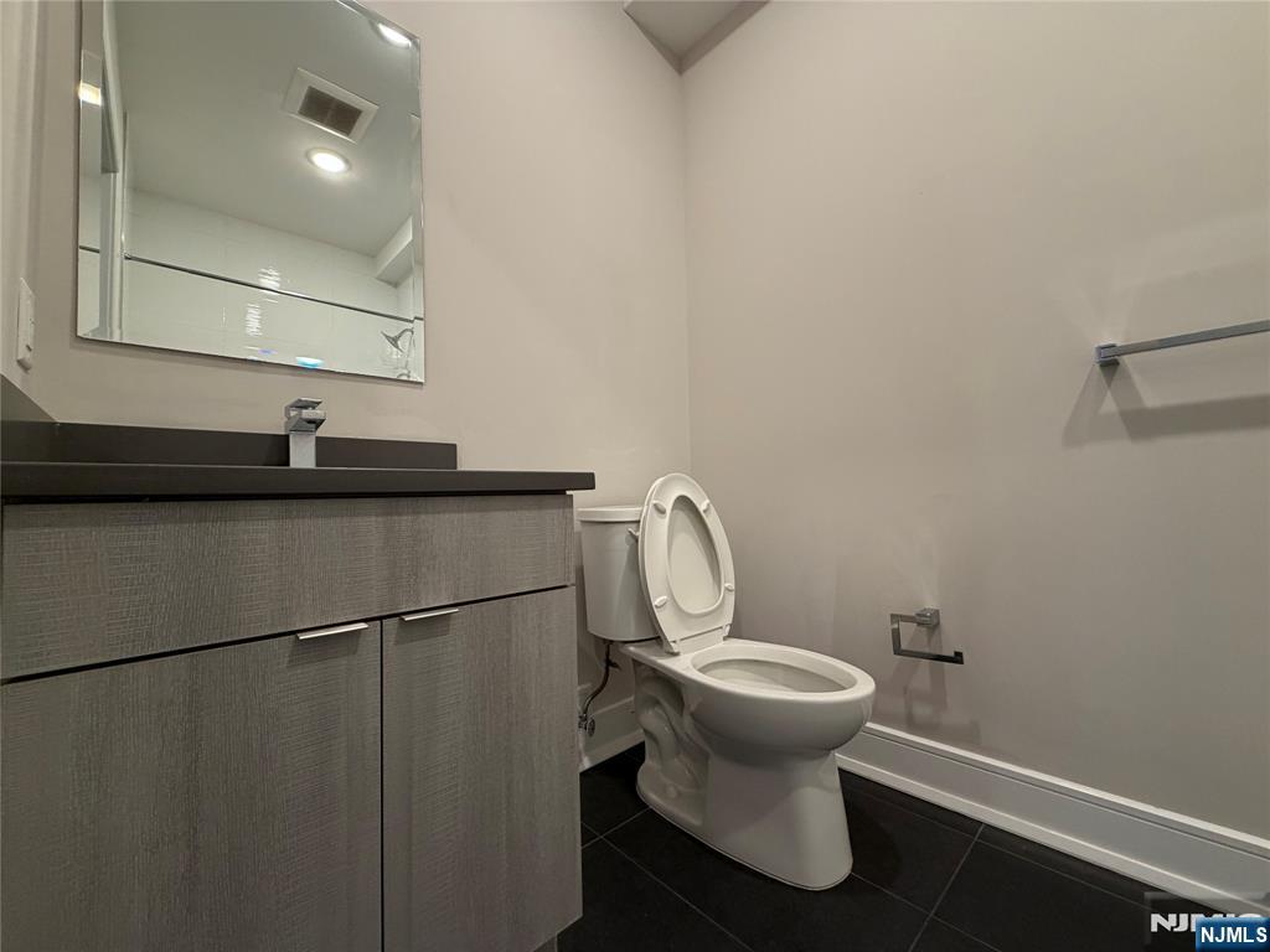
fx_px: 514
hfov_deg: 102.1
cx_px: 635
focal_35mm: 14
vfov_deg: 85.7
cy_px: 476
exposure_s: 1/60
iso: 200
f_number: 2.2
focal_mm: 2.22
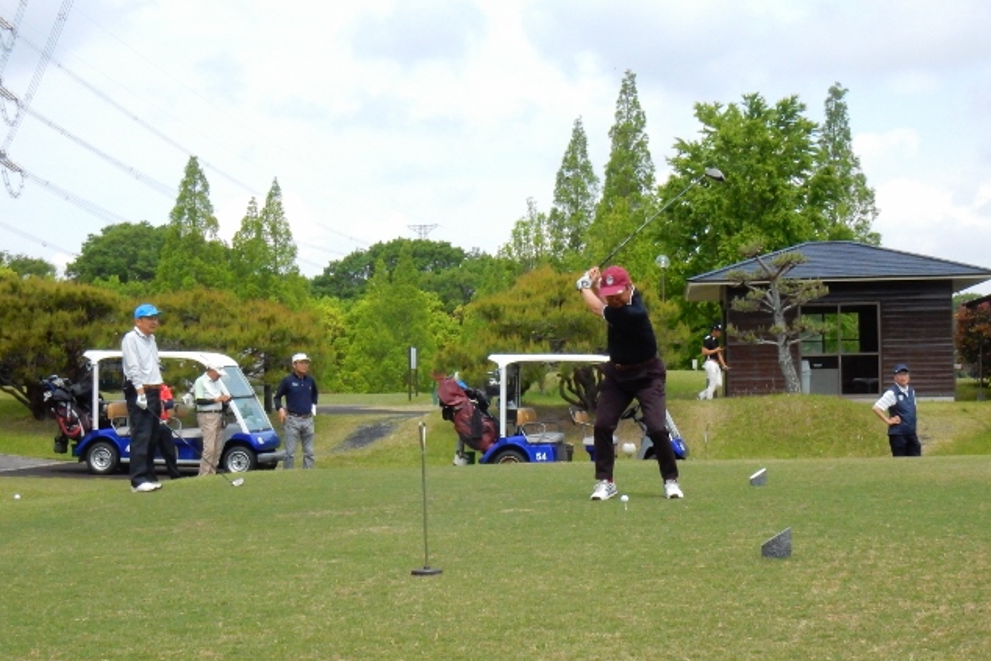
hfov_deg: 31.9
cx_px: 497
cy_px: 366
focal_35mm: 63
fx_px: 1735
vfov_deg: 21.6
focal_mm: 10.7
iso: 800
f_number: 5.6
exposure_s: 1/2000
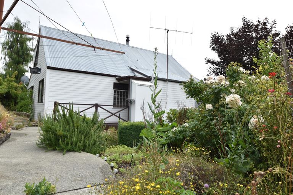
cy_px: 98
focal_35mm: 24
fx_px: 195
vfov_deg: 53.1
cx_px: 146
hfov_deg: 73.7
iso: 200
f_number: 10
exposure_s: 1/400
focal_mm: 16
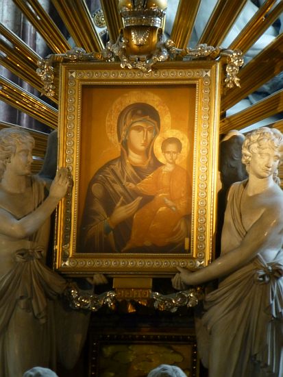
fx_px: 2984
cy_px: 188
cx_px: 142
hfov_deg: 5.4
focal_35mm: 274
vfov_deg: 7.2
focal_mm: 44.4
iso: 640
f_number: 5.7
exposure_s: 1/10
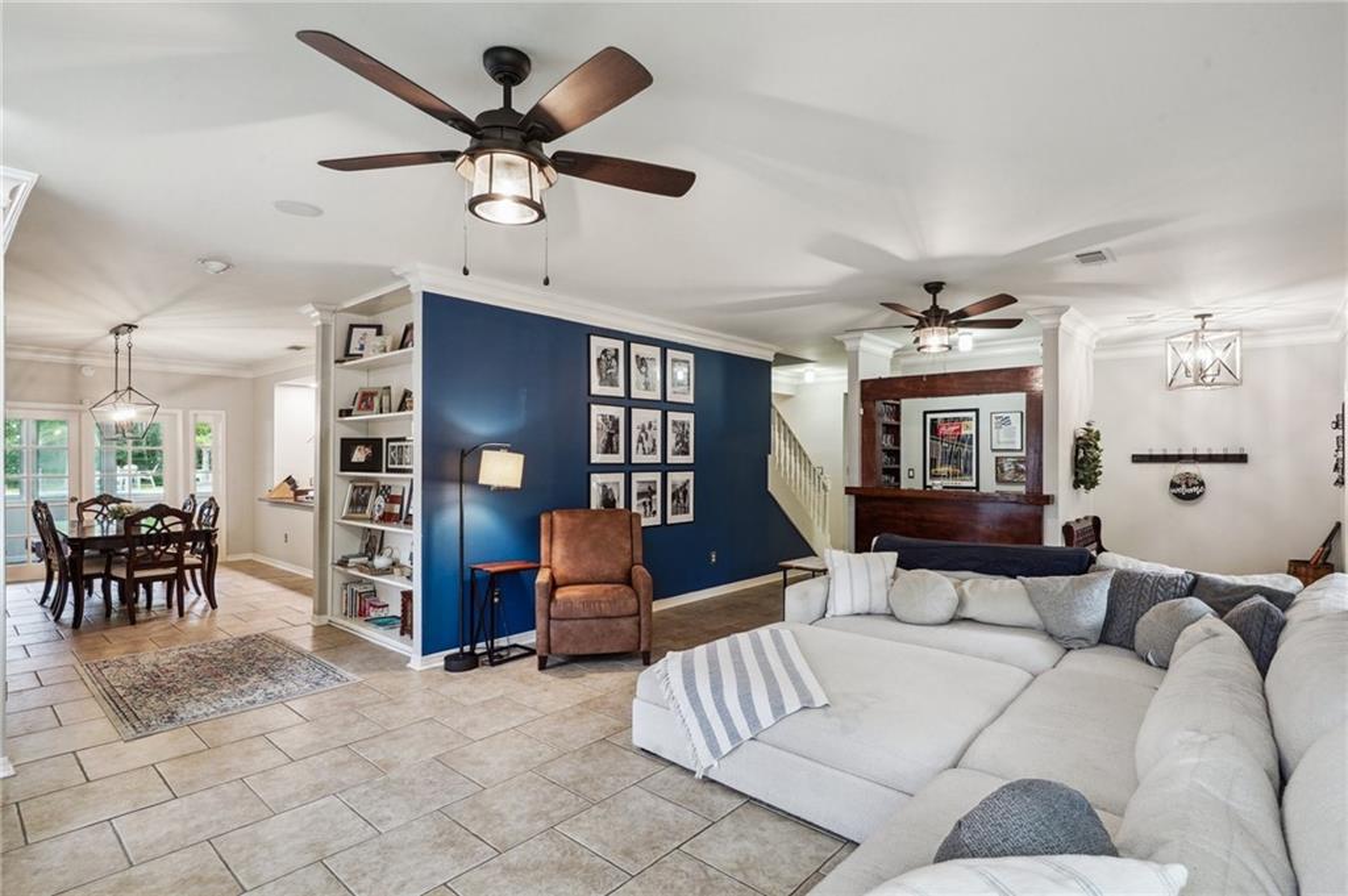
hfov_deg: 93.3
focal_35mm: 17
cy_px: 448
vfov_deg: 70.3
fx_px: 636
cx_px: 674
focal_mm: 17
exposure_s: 1/4
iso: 800
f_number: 11
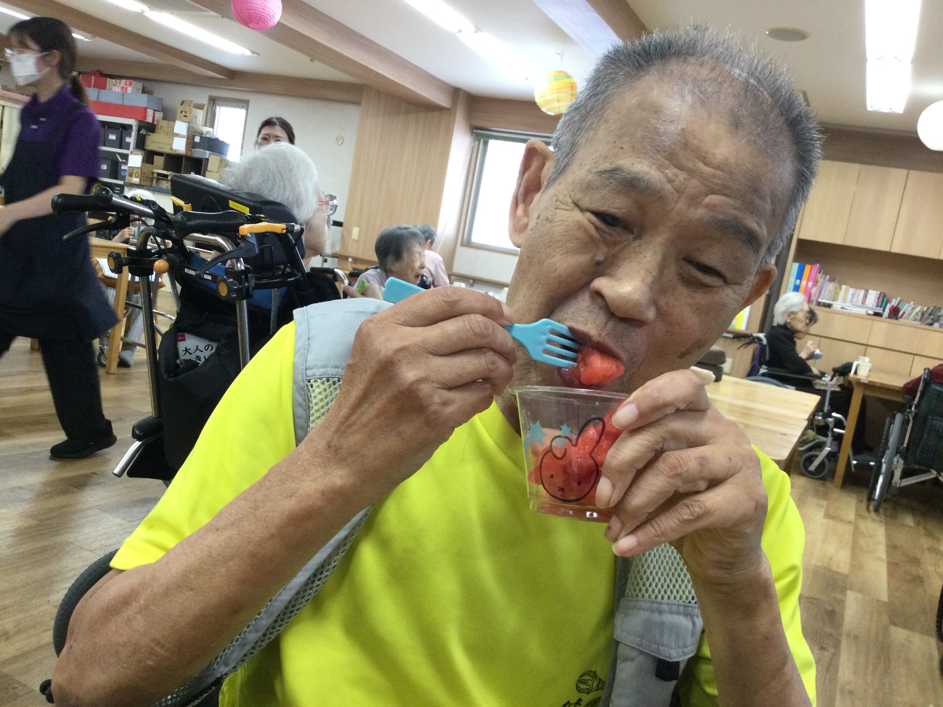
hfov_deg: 58.4
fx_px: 844
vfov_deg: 45.4
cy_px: 354
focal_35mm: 31
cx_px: 472
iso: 100
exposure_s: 1/30
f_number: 2.4
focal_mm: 3.3
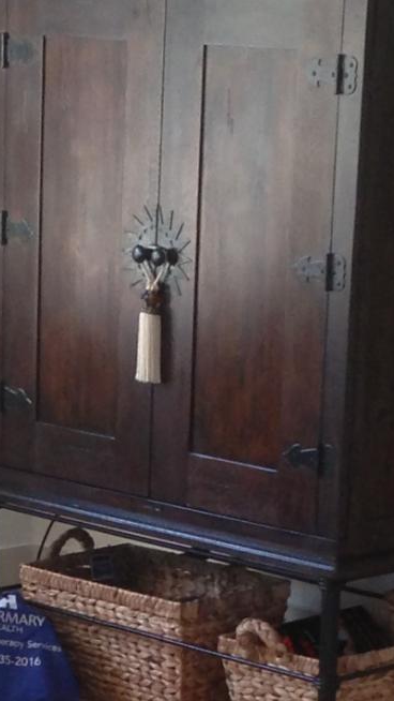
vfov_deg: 12.6
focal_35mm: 165
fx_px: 3064
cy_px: 948
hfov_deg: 7.3
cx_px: -45
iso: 80
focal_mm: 4.13
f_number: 2.4
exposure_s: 1/20
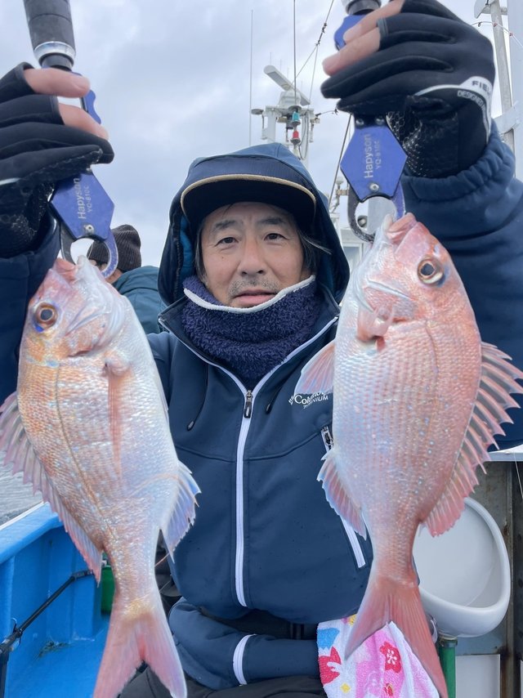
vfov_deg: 67.3
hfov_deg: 53.0
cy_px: 349
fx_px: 524
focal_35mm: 26
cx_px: 262
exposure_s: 1/593
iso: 32
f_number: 1.6
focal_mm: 4.2
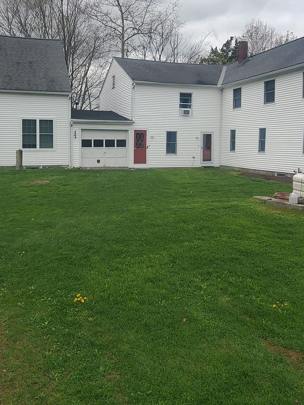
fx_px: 375
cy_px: 158
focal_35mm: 32
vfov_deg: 56.3
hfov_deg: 44.1
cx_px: 139
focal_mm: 1.8
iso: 50
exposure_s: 1/1038
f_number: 2.2
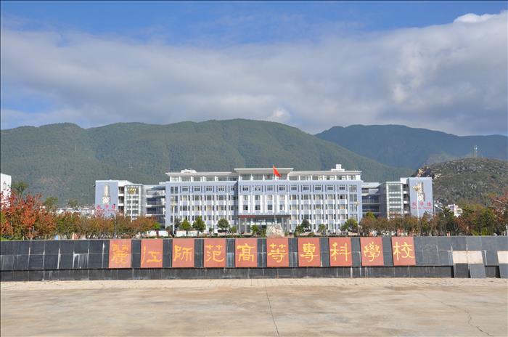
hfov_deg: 46.5
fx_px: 592
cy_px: 168
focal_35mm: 42
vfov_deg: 31.8
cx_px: 254
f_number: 10
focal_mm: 28
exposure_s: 1/400
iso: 200
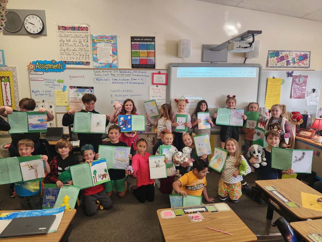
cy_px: 121
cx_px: 161
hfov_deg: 73.9
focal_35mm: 23
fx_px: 214
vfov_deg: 58.9
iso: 200
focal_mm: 5.4
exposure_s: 1/120
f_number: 1.8
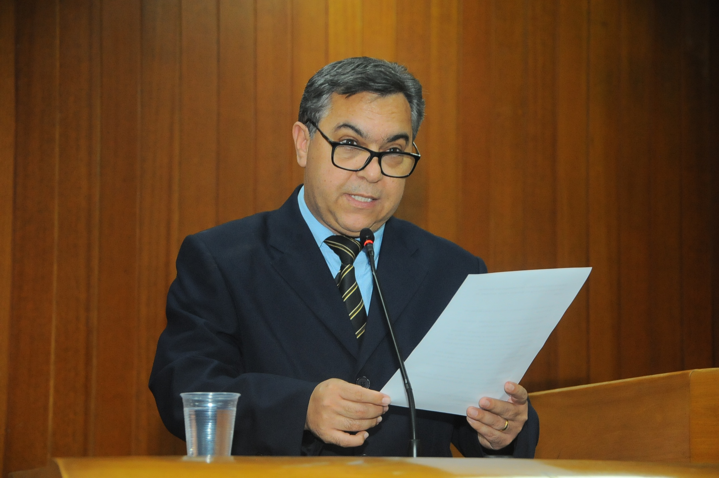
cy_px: 239
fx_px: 2095
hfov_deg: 19.5
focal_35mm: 105
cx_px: 360
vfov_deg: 13.0
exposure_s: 1/60
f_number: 5.3
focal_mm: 70
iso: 1250
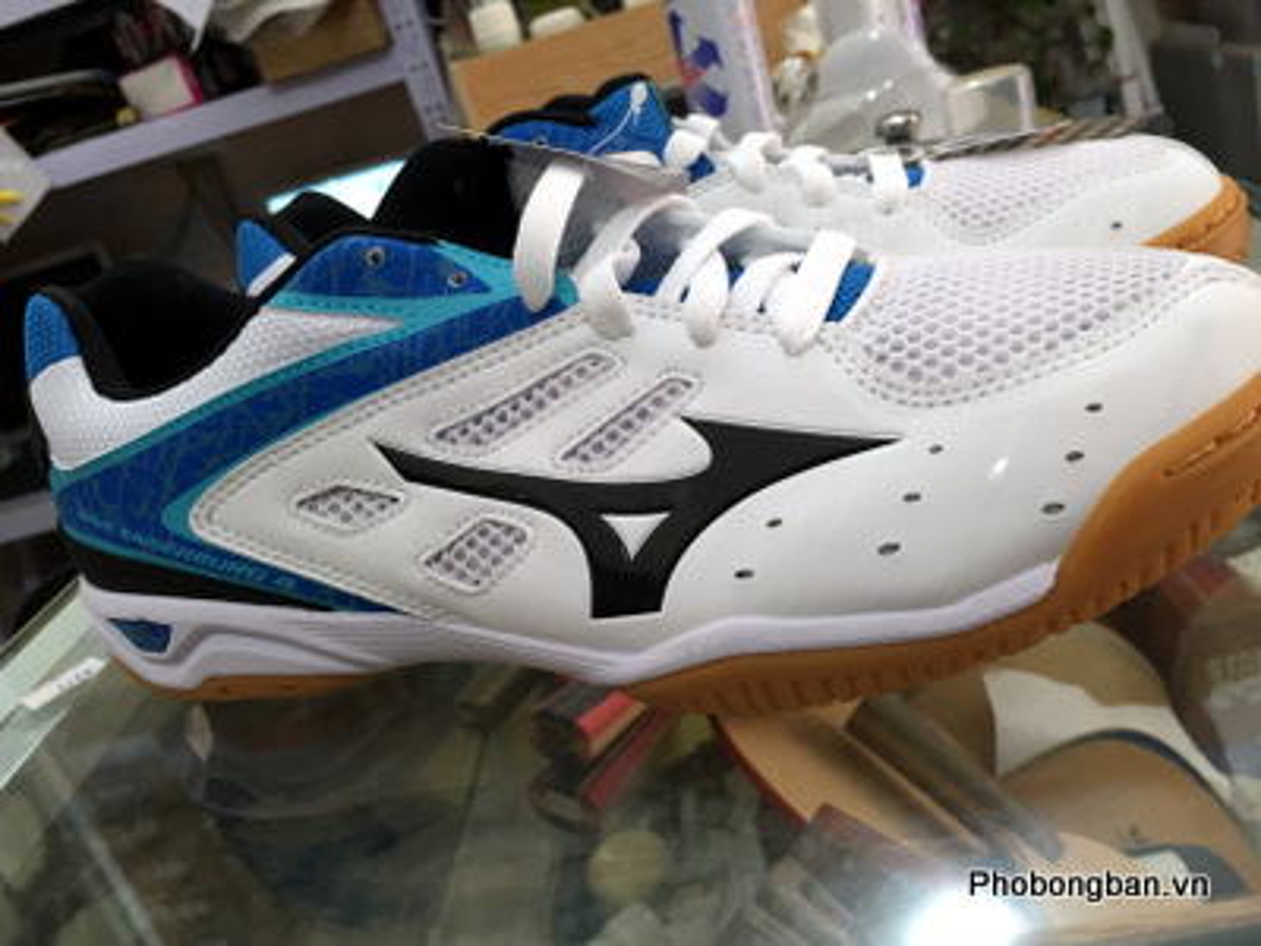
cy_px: 473
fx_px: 1056
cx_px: 630
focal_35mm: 29
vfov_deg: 48.2
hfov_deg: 61.7
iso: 100
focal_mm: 4.15
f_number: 2.2
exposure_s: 1/33
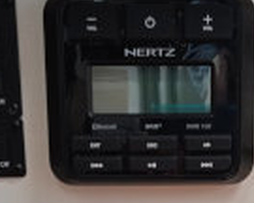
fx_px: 609
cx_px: 154
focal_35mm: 81
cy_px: 216
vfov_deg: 18.3
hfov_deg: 23.5
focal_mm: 3.43
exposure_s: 1/50
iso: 216
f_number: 2.2
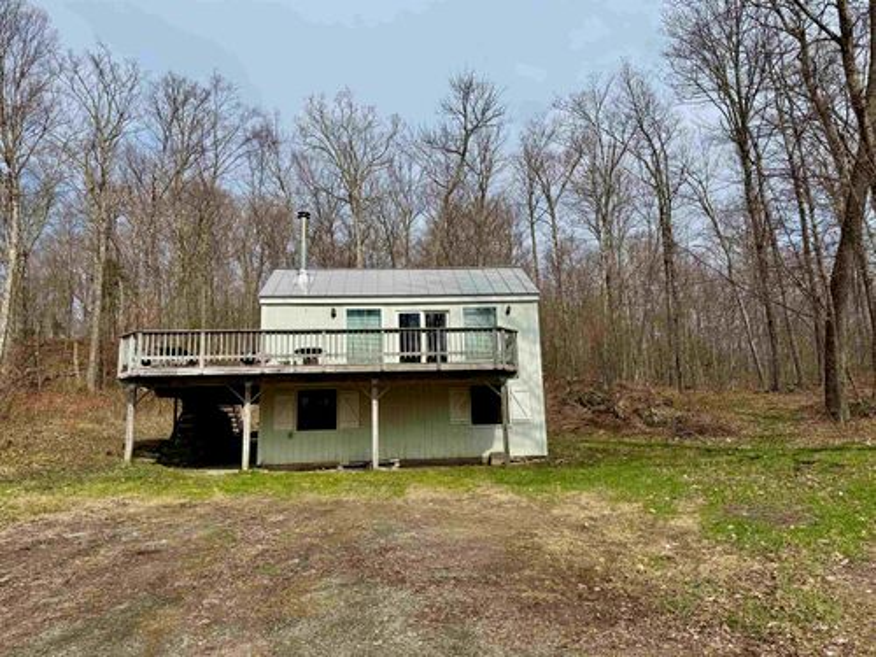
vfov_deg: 56.8
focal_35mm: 24
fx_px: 607
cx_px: 438
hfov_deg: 71.6
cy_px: 328
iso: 80
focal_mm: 6.76
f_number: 1.78
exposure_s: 1/5714
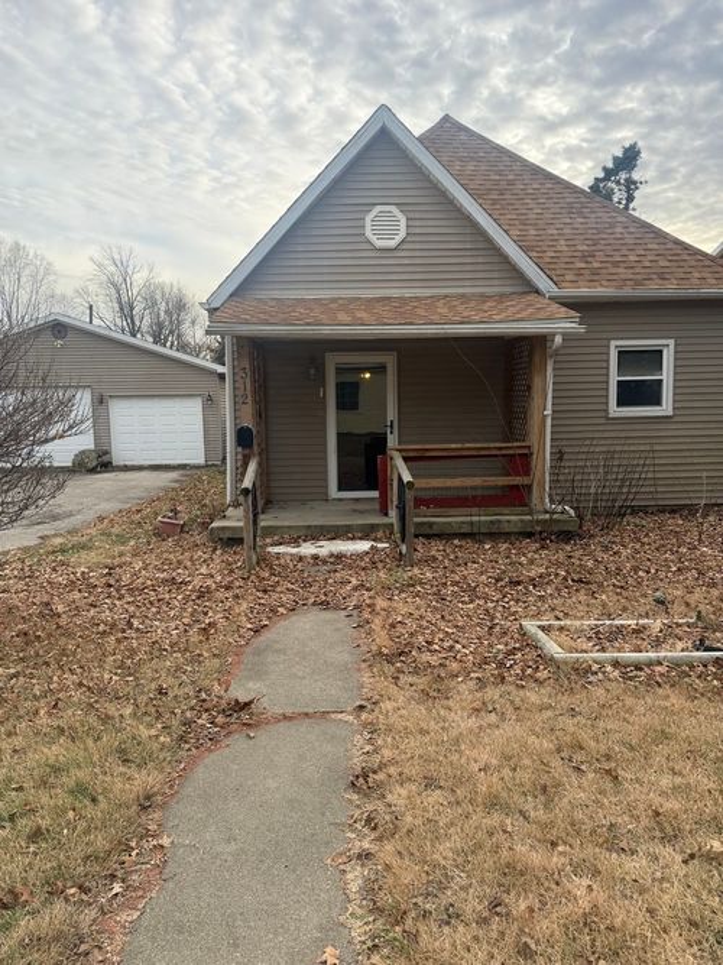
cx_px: 362
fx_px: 669
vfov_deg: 71.6
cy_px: 482
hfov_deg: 56.8
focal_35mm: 24
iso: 100
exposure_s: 1/955
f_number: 1.78
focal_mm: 6.76
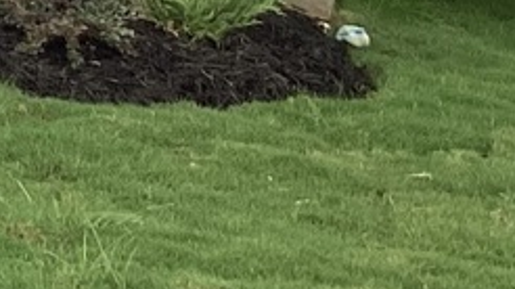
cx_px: -888
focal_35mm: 198
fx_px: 2702
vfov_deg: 5.9
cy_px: -394
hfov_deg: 9.2
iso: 25
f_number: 2.4
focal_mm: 3.3
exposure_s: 1/150
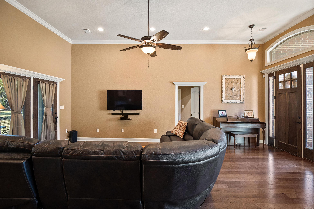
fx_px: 140
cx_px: 157
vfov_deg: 73.7
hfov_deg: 96.7
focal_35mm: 16
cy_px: 104
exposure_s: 1/8
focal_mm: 16
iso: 1250
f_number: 5.6
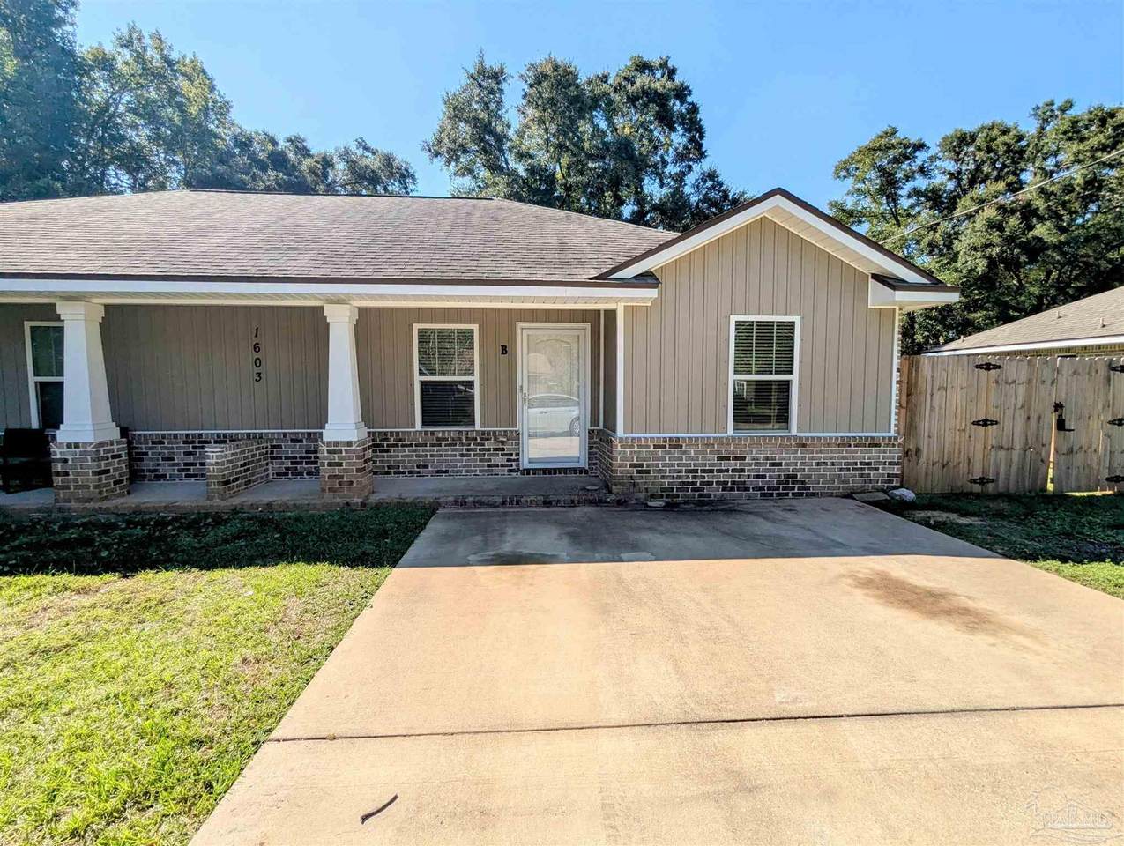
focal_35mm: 16
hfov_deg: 94.4
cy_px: 423
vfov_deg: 78.2
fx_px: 520
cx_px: 562
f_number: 2.2
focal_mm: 2.35
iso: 53
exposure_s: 1/1479
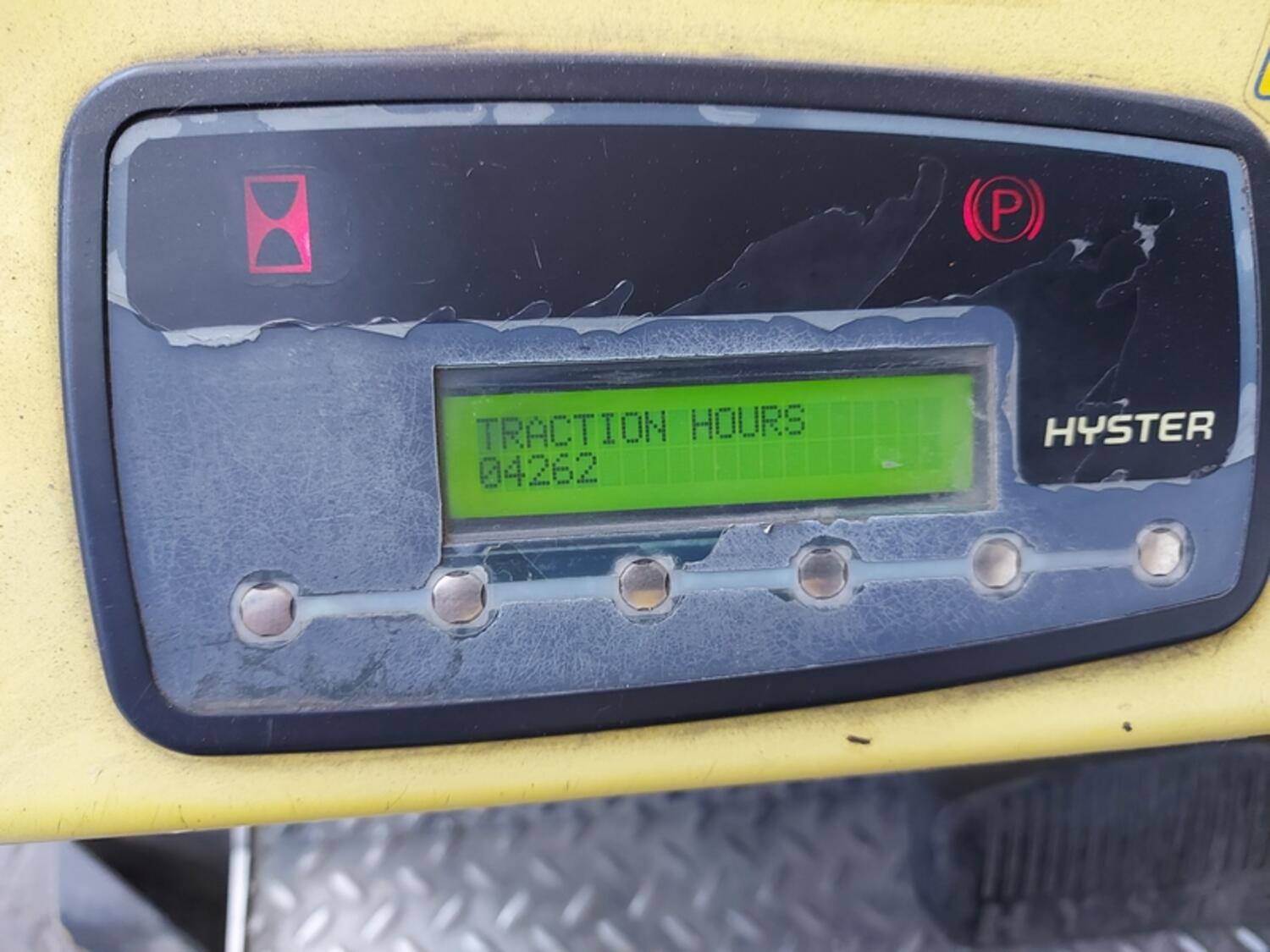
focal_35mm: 24
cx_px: 635
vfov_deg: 56.8
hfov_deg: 71.6
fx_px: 881
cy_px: 476
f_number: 1.8
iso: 250
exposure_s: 1/33
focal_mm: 5.23
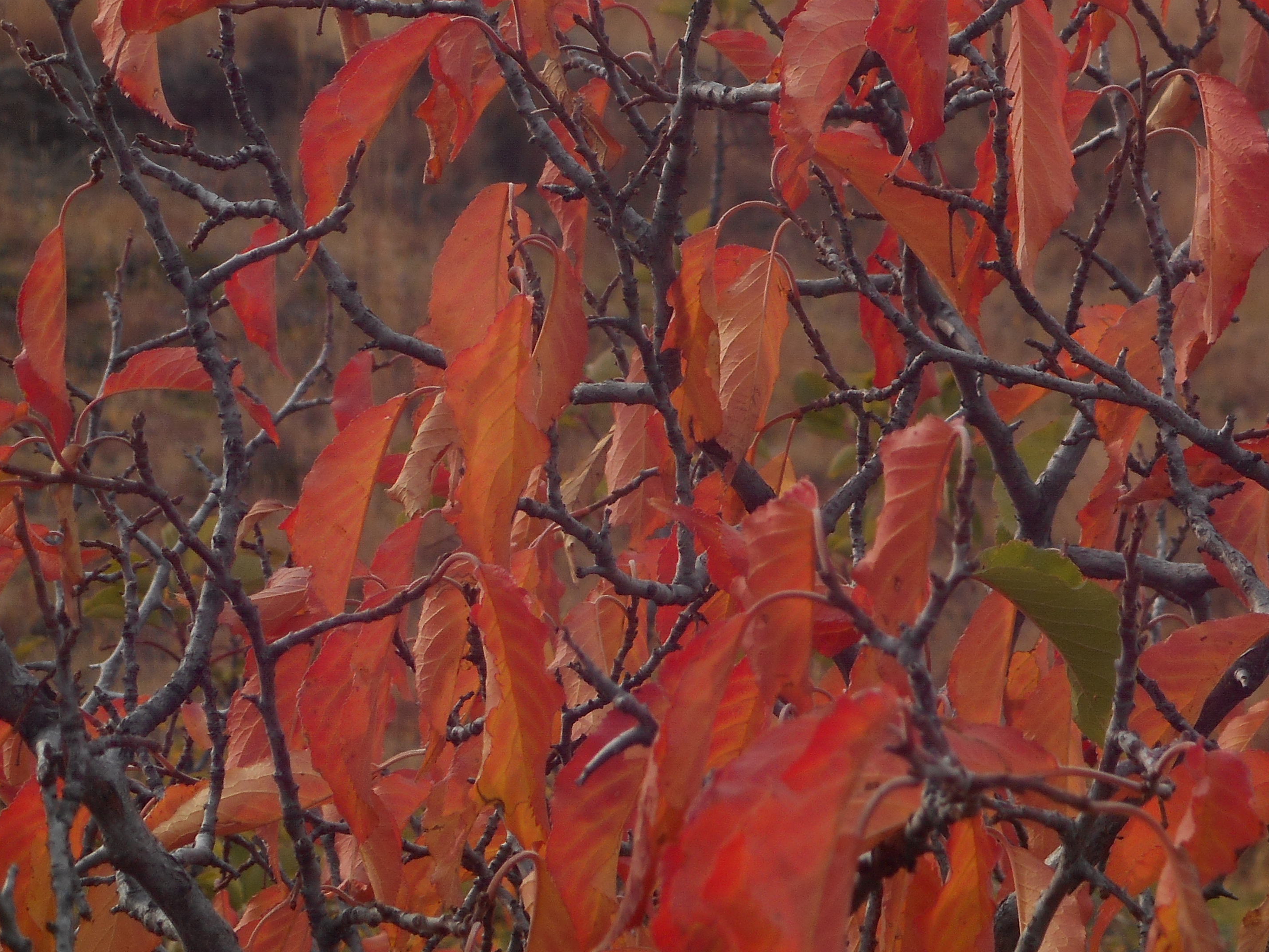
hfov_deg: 12.3
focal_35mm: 160
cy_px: 139
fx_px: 5865
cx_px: 1102
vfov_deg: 9.2
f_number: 5.6
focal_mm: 15.9
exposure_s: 1/320
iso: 80
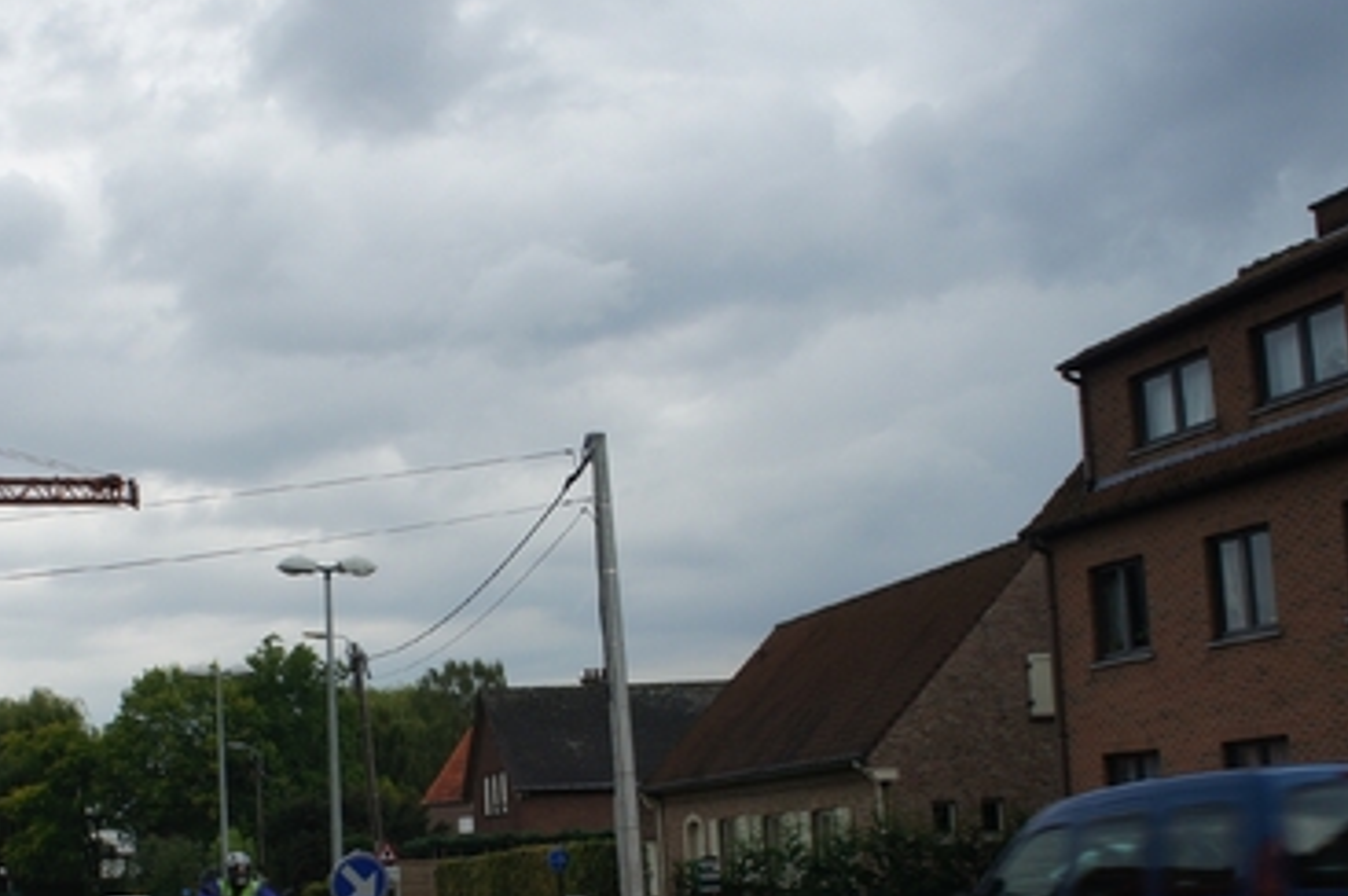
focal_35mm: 49
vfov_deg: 27.0
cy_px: 701
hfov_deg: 39.3
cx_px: 331
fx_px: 1833
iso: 200
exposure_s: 1/60
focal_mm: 20
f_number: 11
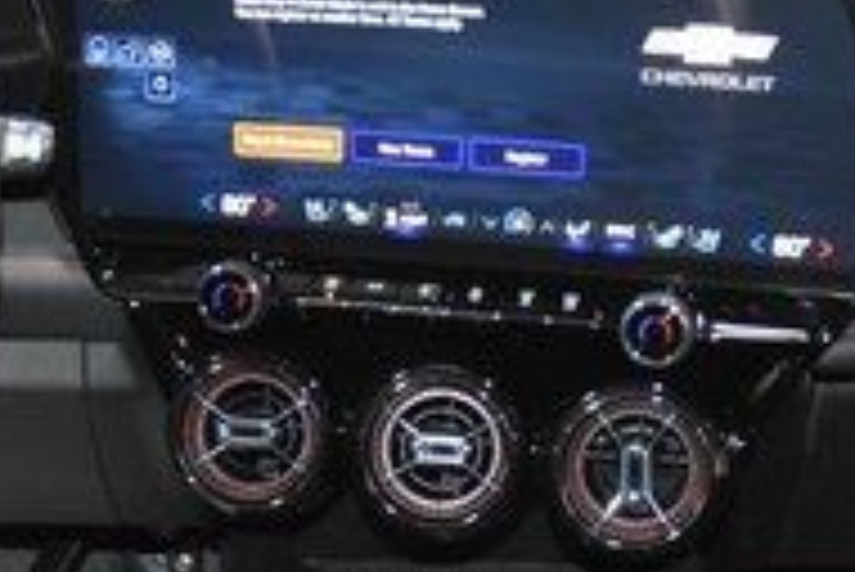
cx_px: 446
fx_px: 2163
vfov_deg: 14.7
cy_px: 628
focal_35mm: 91
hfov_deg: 22.4
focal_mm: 18
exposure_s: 1/60
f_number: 3.5
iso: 3200
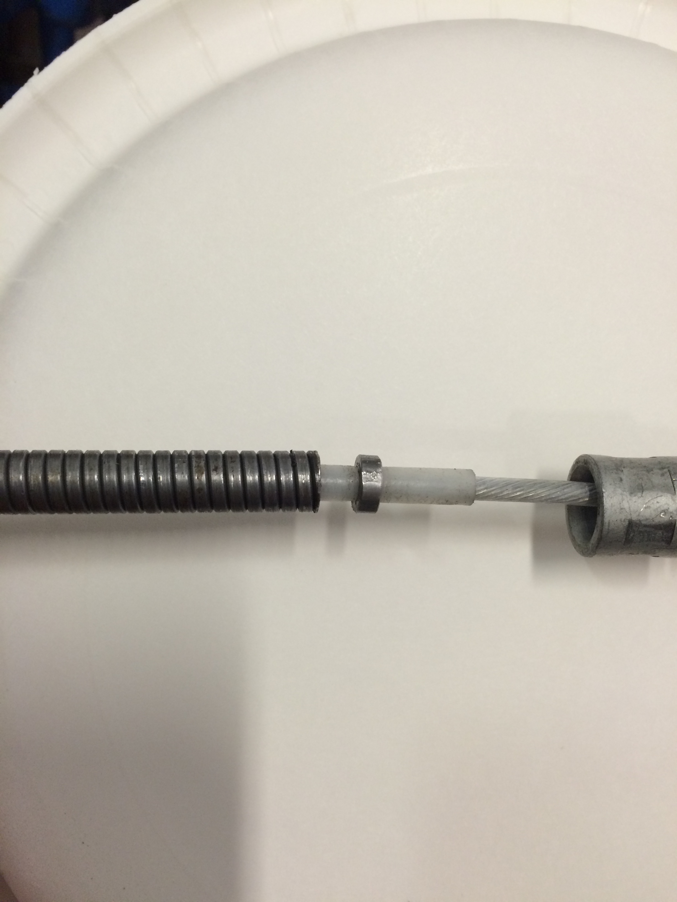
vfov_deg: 61.7
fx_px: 756
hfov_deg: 48.2
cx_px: 338
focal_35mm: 29
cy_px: 451
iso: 100
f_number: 2.2
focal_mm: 4.15
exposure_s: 1/30
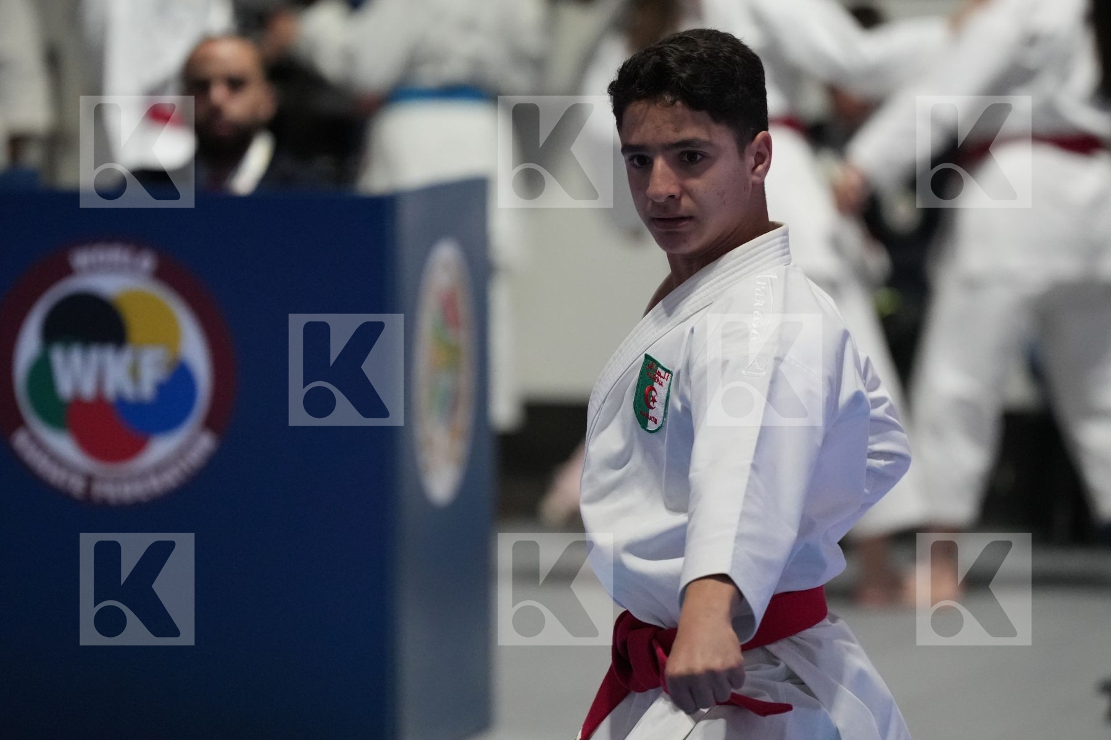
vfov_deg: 4.6
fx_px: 9258
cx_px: 556
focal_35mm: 300
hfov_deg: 6.9
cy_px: 370
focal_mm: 200
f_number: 2.8
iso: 4000
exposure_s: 1/500
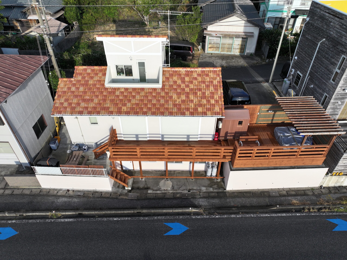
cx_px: 174
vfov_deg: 56.8
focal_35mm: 24
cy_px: 130
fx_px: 240
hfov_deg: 71.6
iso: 170
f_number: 2.8
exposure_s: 1/100
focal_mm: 12.29
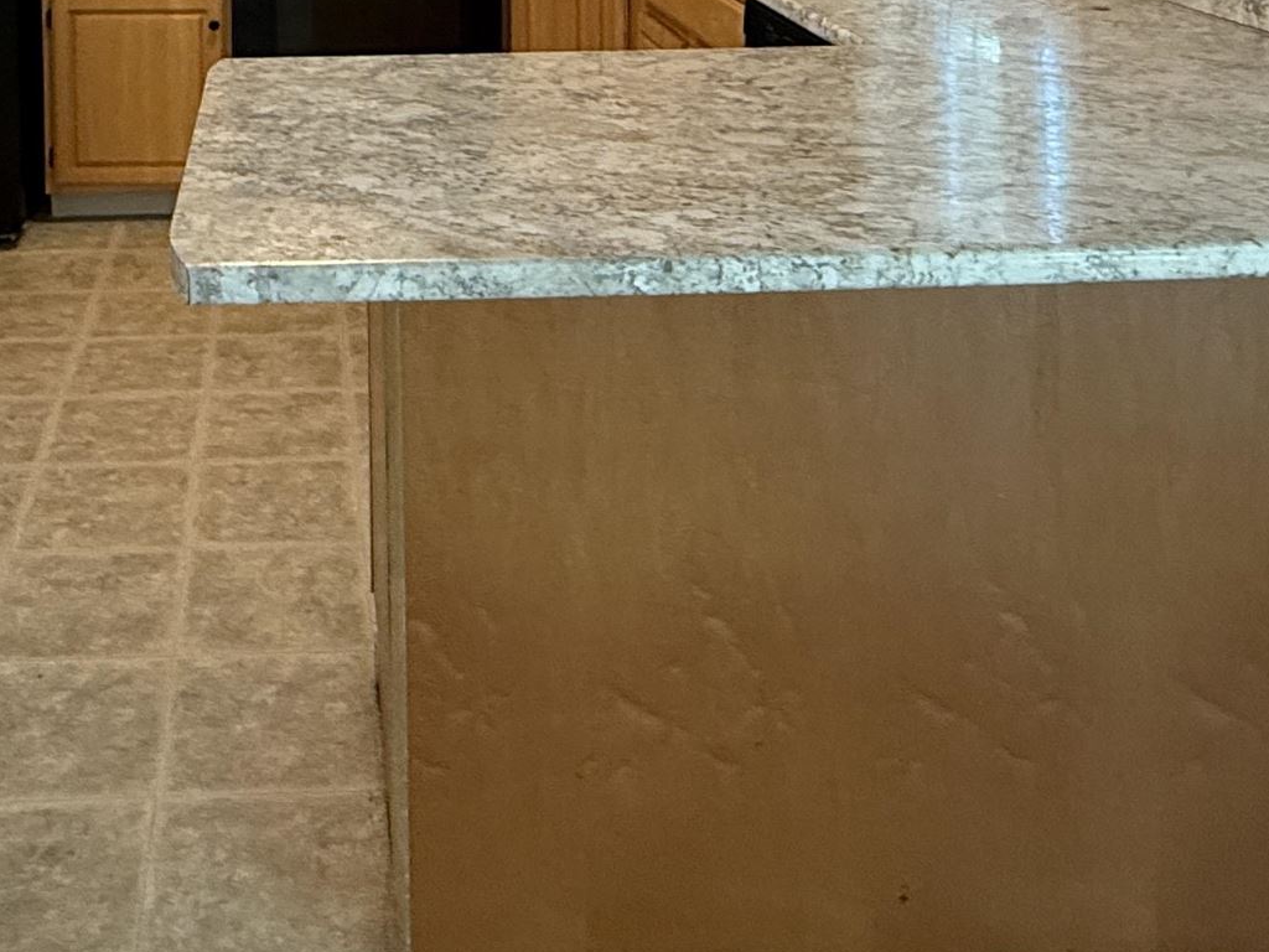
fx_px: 1540
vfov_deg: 30.2
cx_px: 336
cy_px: -133
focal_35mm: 42
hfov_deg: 43.5
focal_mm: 2.22
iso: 400
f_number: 2.2
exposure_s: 1/60
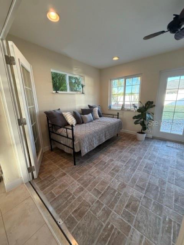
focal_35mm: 14
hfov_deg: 85.7
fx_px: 99
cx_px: 92
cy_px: 122
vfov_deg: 102.1
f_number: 2.2
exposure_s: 1/120
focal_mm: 2.22
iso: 200
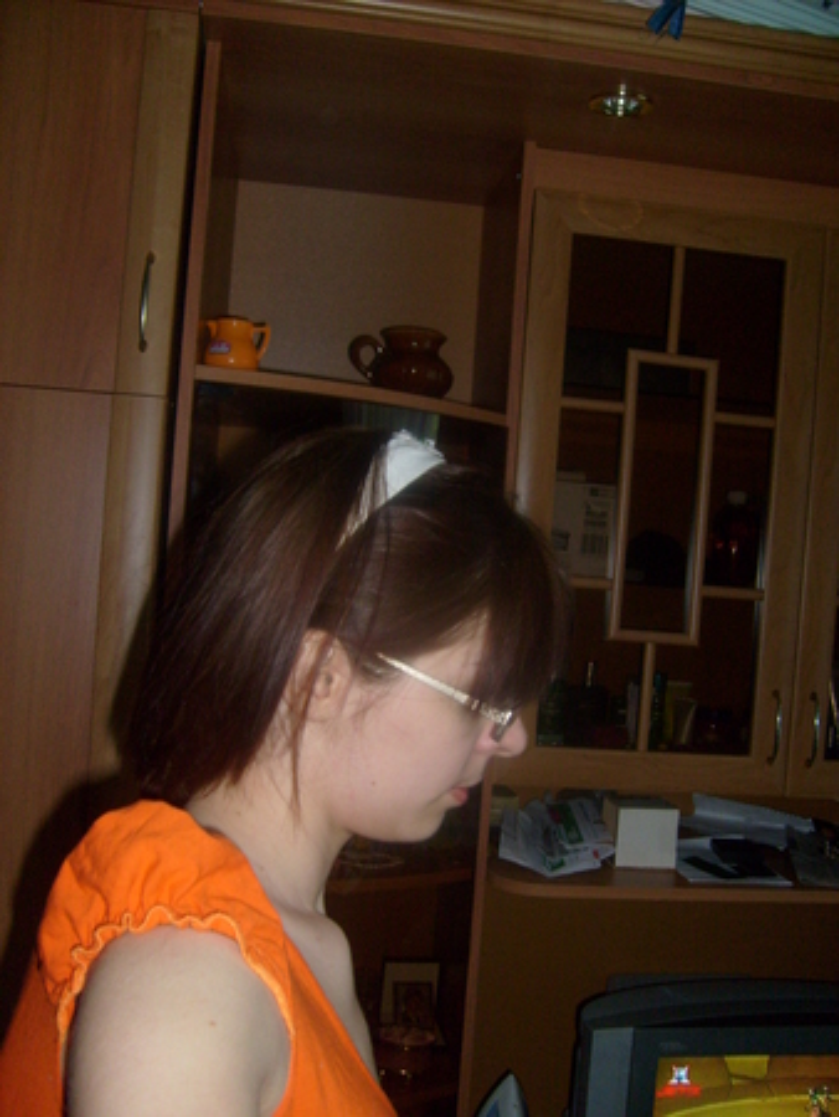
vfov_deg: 52.6
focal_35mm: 35
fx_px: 1130
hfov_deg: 40.7
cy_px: 558
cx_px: 420
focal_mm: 5.8
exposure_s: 1/45
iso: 100
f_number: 2.8
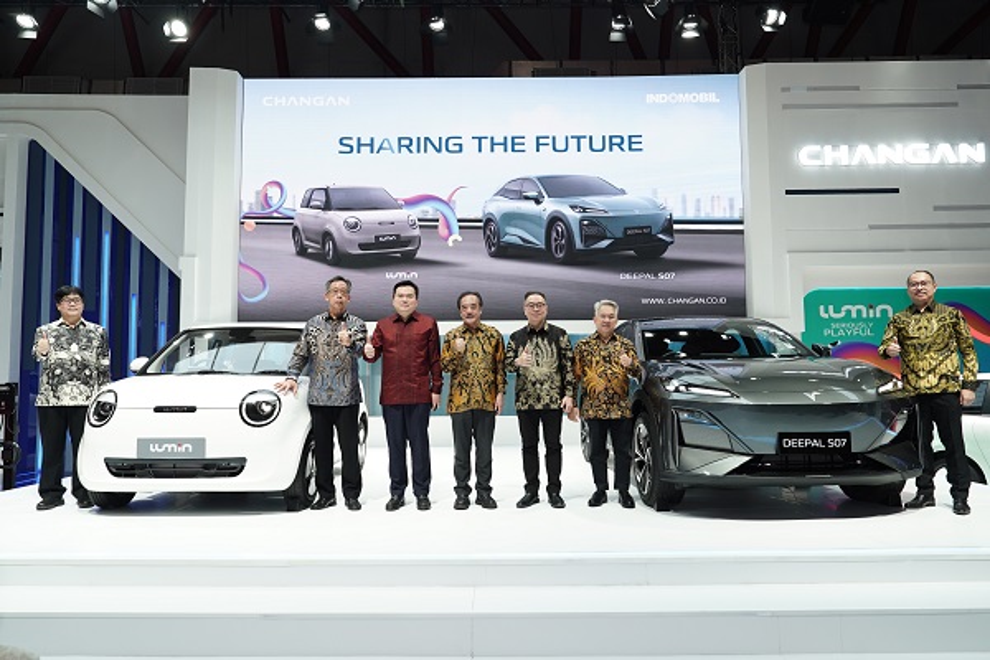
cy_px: 330
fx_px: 660
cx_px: 495
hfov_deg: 73.7
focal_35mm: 24
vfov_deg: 53.1
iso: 500
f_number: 5
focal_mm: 24
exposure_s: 1/200
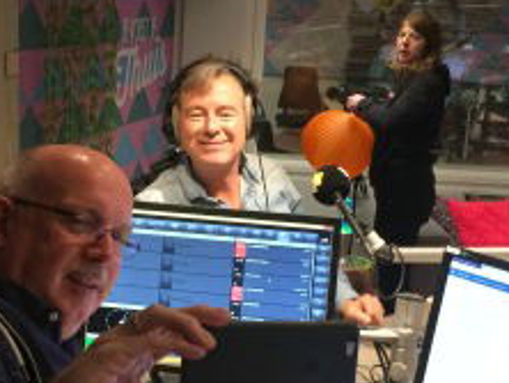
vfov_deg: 22.6
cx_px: 266
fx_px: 957
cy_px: 242
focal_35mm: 65
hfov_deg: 29.8
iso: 320
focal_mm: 4.15
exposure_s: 1/33
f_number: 2.2
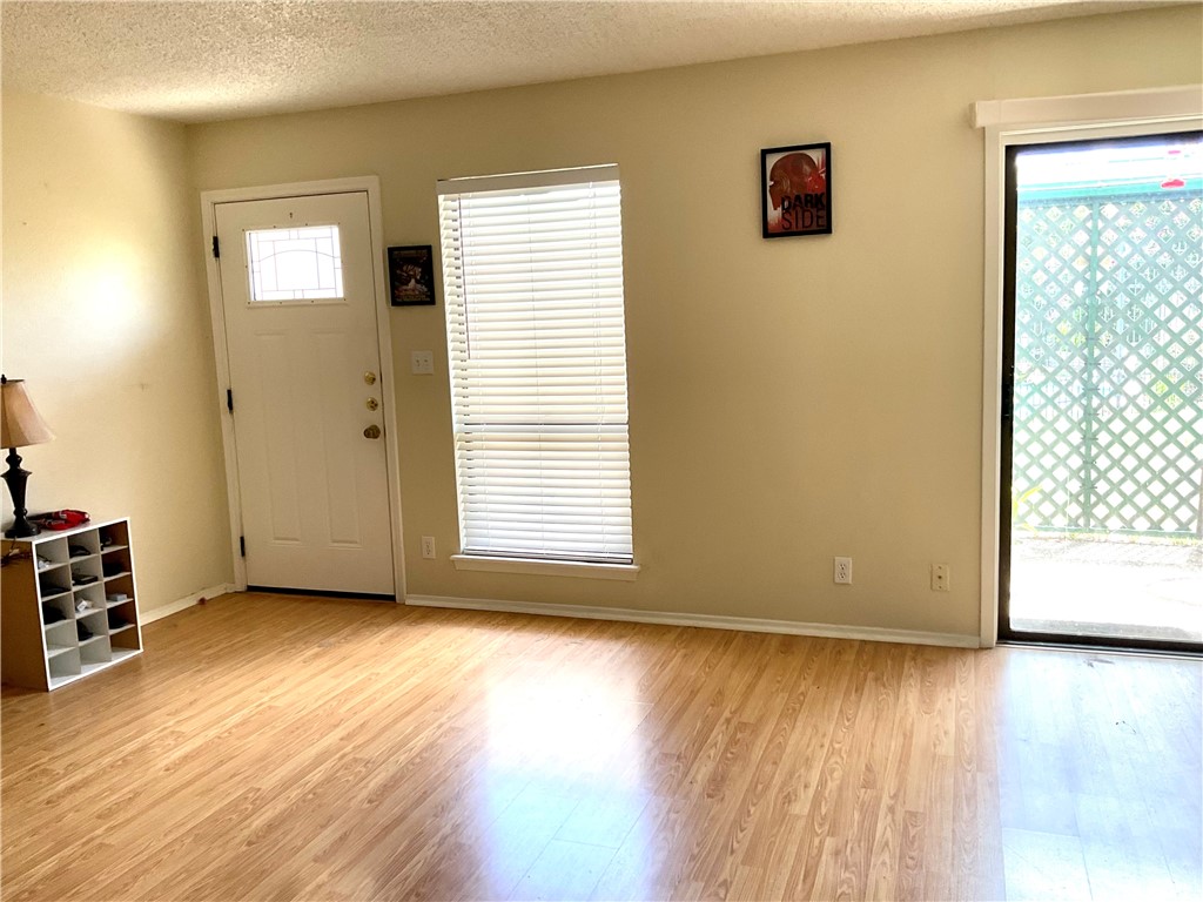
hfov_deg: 61.7
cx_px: 602
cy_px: 451
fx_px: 1008
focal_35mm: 29
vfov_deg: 48.2
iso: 40
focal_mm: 3
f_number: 1.8
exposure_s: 1/120
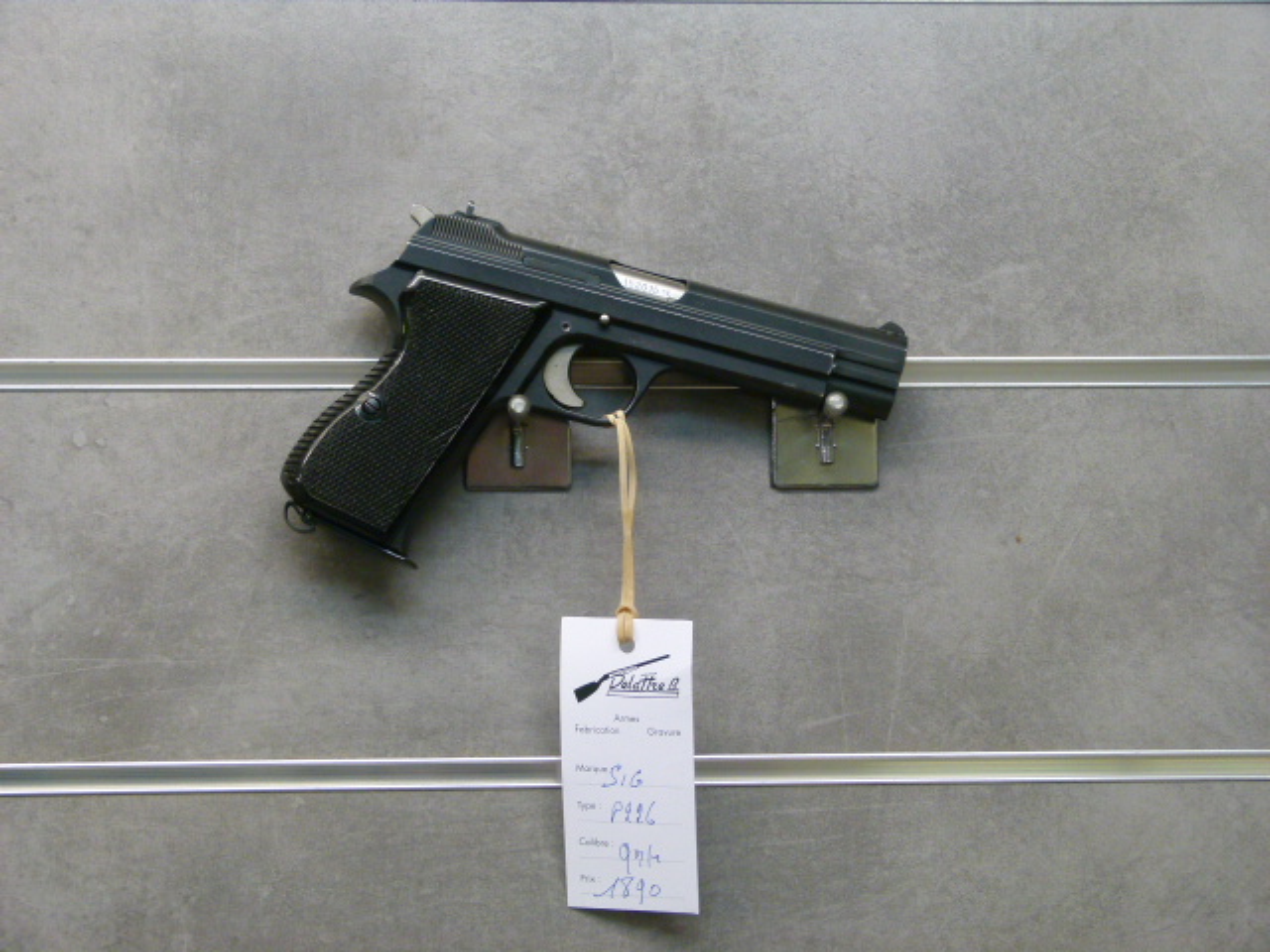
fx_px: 2568
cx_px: 635
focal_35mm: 70
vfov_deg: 21.0
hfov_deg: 27.8
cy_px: 476
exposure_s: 1/60
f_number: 3.3
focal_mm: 12.6
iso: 250
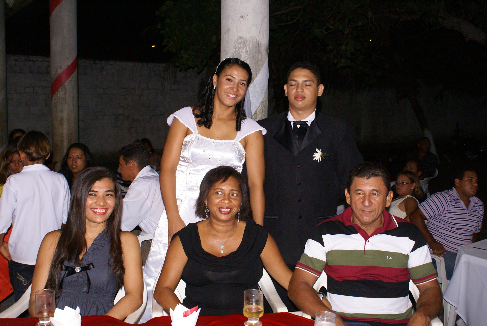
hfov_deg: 49.5
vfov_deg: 34.3
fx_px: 528
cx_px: 244
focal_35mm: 39
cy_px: 163
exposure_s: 1/60
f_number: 5.6
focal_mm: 26
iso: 400
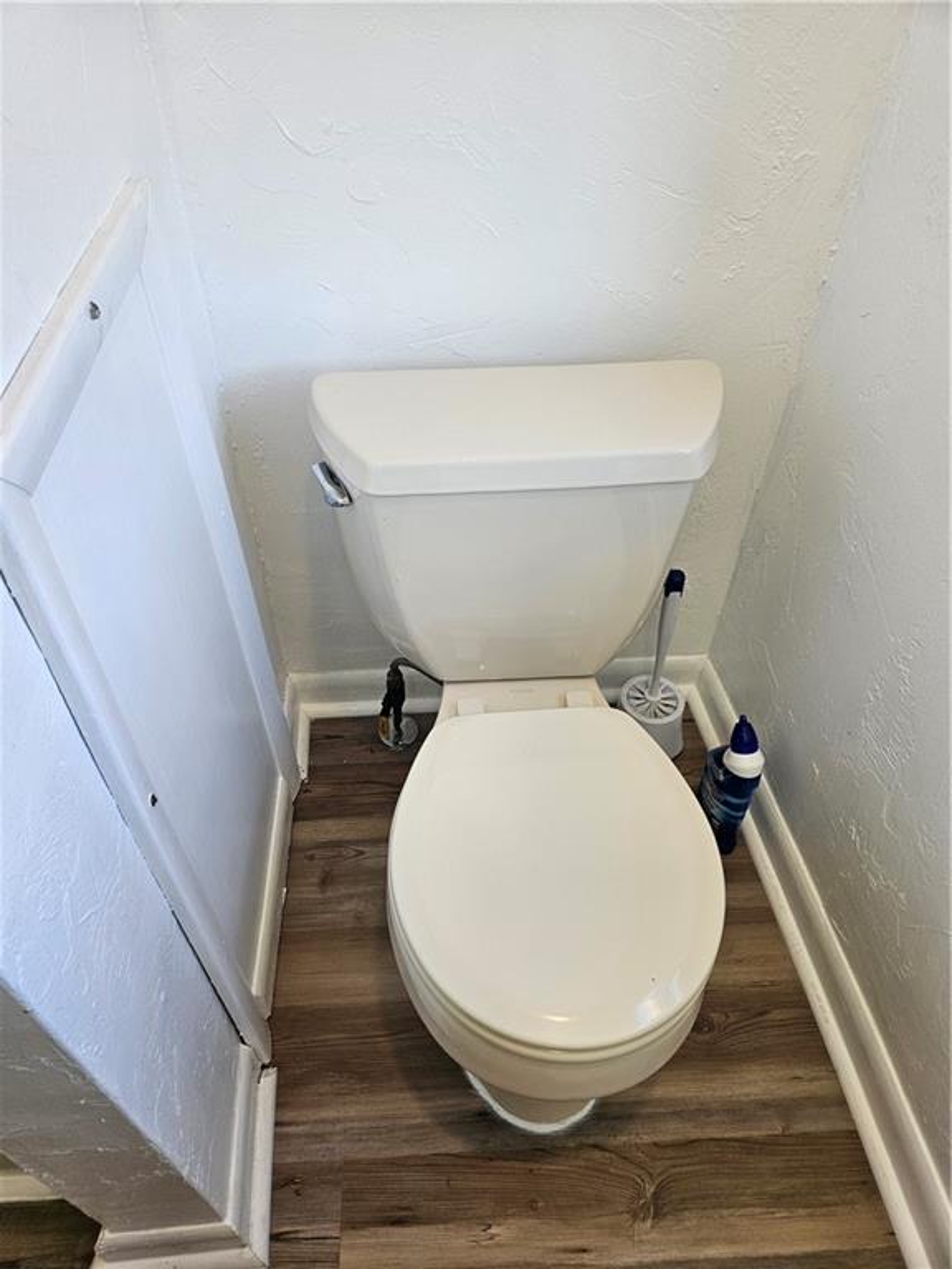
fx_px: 843
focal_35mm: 23
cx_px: 476
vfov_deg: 73.9
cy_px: 634
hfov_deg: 58.9
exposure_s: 1/120
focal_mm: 5.4
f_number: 1.8
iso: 64
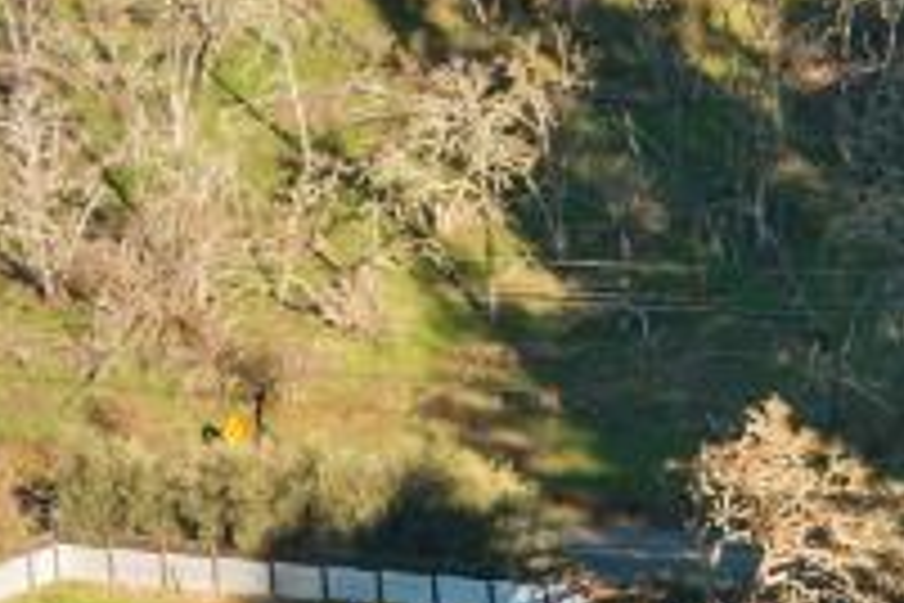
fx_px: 5248
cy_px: 256
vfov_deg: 6.6
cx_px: 1633
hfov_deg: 9.4
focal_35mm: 209
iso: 100
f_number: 2.8
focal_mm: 14.4
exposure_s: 1/320
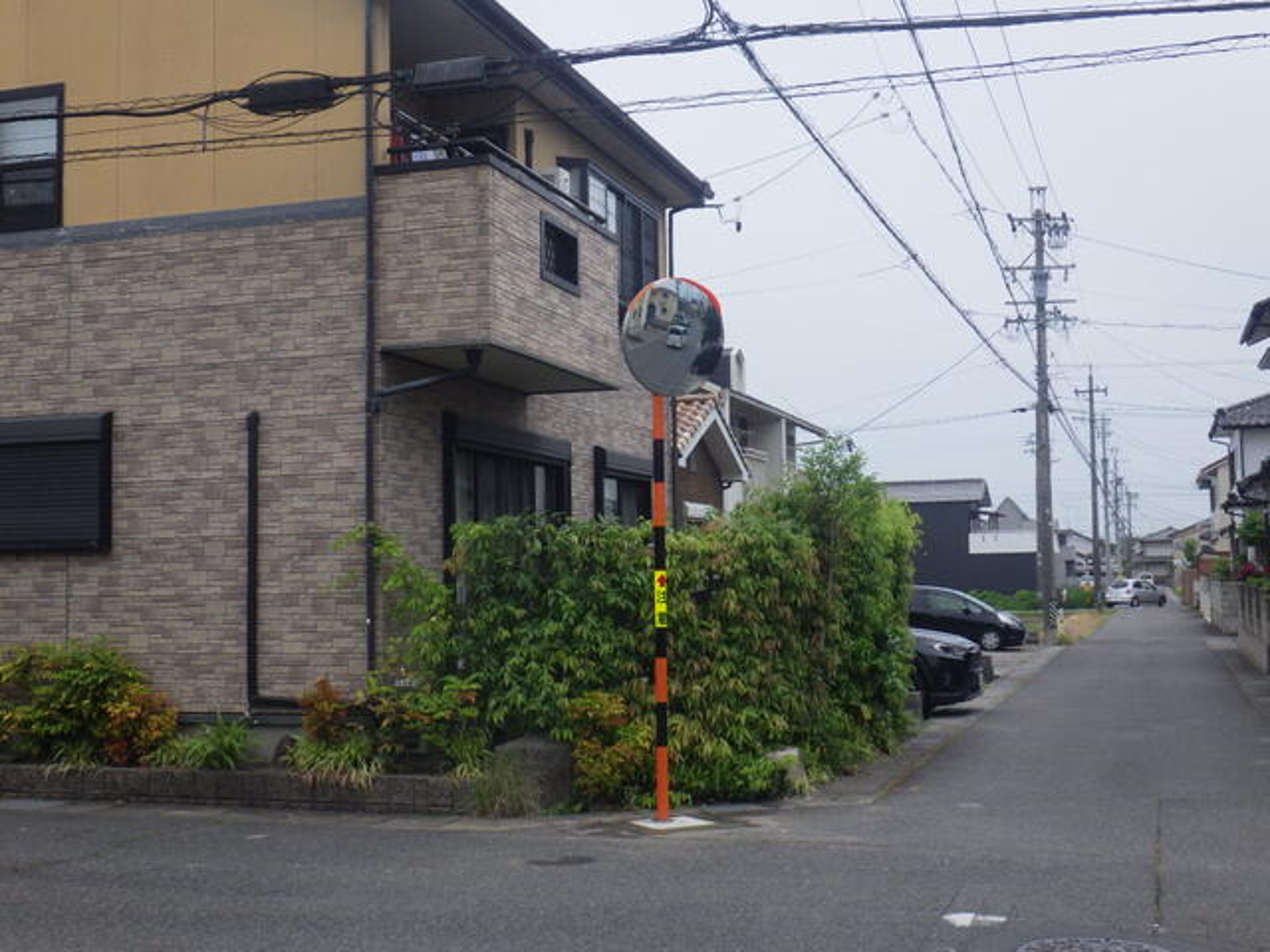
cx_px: 635
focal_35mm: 42
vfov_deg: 34.3
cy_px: 476
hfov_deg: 44.8
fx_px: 1541
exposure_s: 1/400
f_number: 5
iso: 250
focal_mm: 7.5
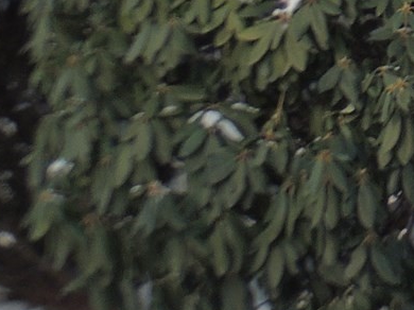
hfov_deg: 5.2
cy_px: -273
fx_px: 4398
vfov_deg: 4.0
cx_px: 1022
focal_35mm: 368
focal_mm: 12.4
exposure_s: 1/200
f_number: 3.9
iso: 100
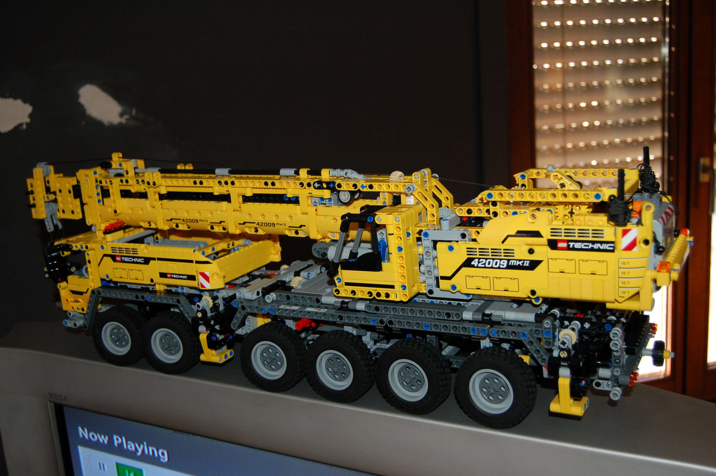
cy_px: 238
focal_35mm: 39
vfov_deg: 34.1
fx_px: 775
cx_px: 358
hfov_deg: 49.6
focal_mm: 26
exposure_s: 1/60
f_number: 4
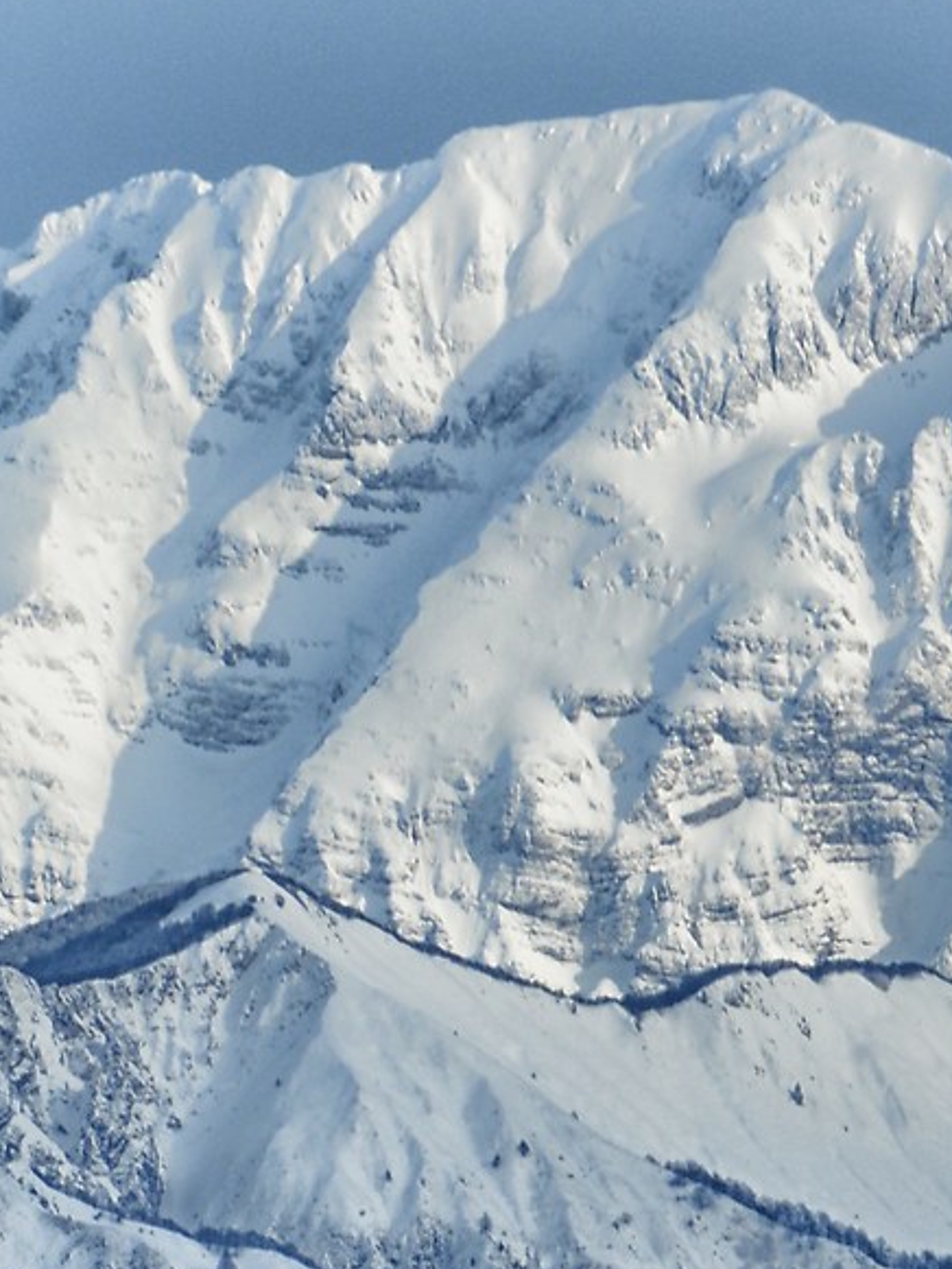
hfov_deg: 1.1
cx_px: 1114
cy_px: 1369
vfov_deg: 1.5
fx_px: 48055
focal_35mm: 1311
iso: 100
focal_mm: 220
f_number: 11
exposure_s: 1/125
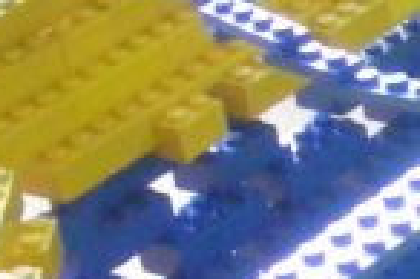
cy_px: 423
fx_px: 2948
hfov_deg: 7.3
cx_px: 1187
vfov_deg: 5.4
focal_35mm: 253
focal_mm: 5.7
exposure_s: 1/25.4
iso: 400
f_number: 2.8
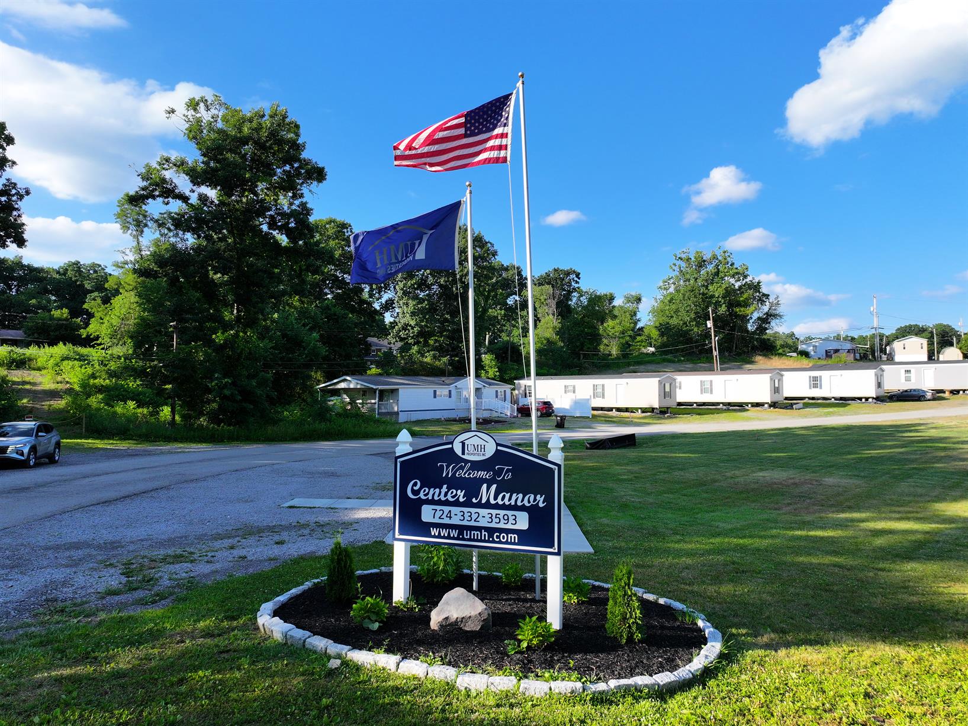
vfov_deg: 56.8
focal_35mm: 24
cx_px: 484
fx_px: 671
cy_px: 363
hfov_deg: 71.6
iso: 220
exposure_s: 1/1600
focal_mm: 12.29
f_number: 2.8
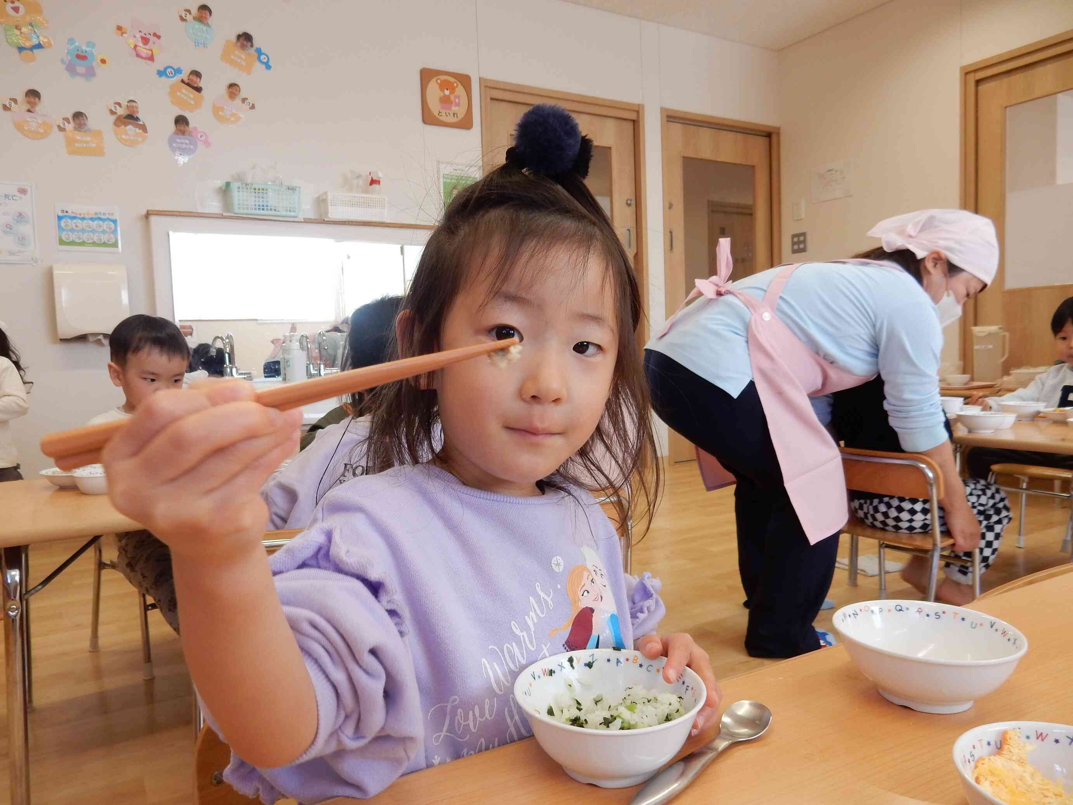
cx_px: 536
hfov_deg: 69.4
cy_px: 402
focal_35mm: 25
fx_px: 775
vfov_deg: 54.9
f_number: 3.7
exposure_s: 1/50
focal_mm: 4.5
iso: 125
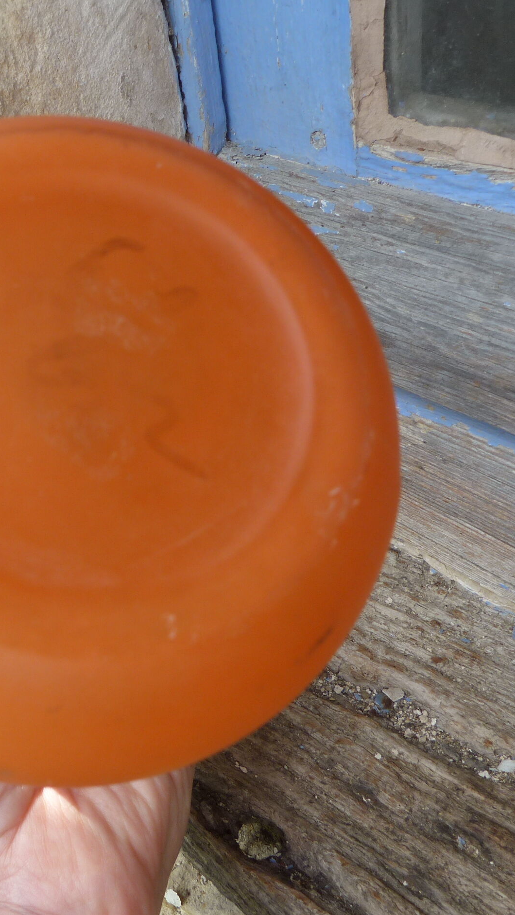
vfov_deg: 54.0
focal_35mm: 37
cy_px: 459
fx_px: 898
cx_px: 29
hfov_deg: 30.3
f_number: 4
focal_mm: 4.5
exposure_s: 1/100
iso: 80
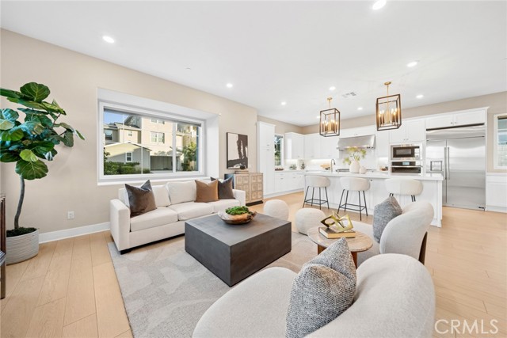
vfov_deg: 90.0
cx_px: 254
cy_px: 169
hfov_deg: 112.6
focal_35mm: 12
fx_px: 169
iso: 400
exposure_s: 1/6
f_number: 8
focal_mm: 12
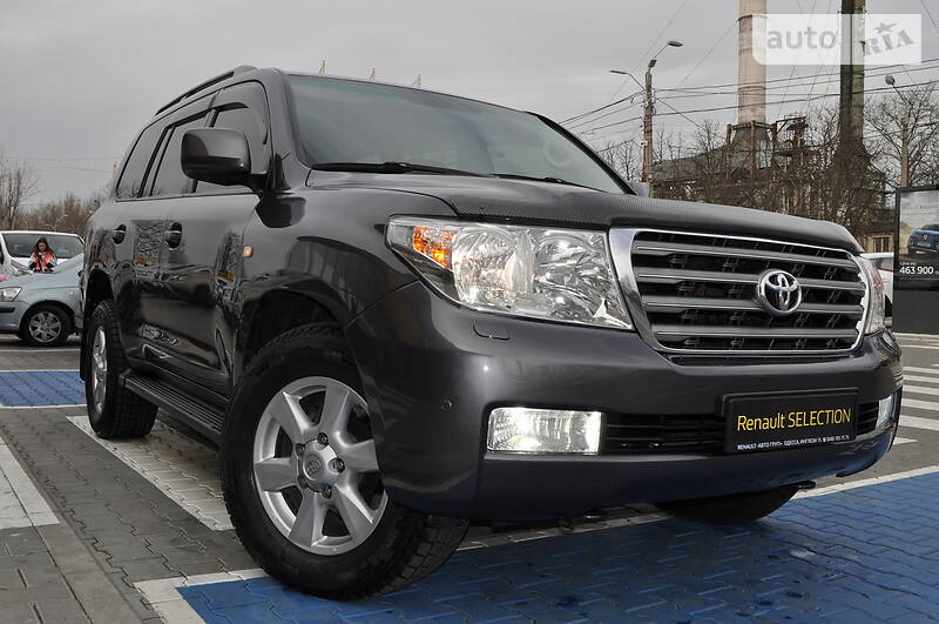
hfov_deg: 57.3
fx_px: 860
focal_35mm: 33
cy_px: 312
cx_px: 470
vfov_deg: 39.9
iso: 200
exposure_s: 1/200
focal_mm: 22
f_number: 14
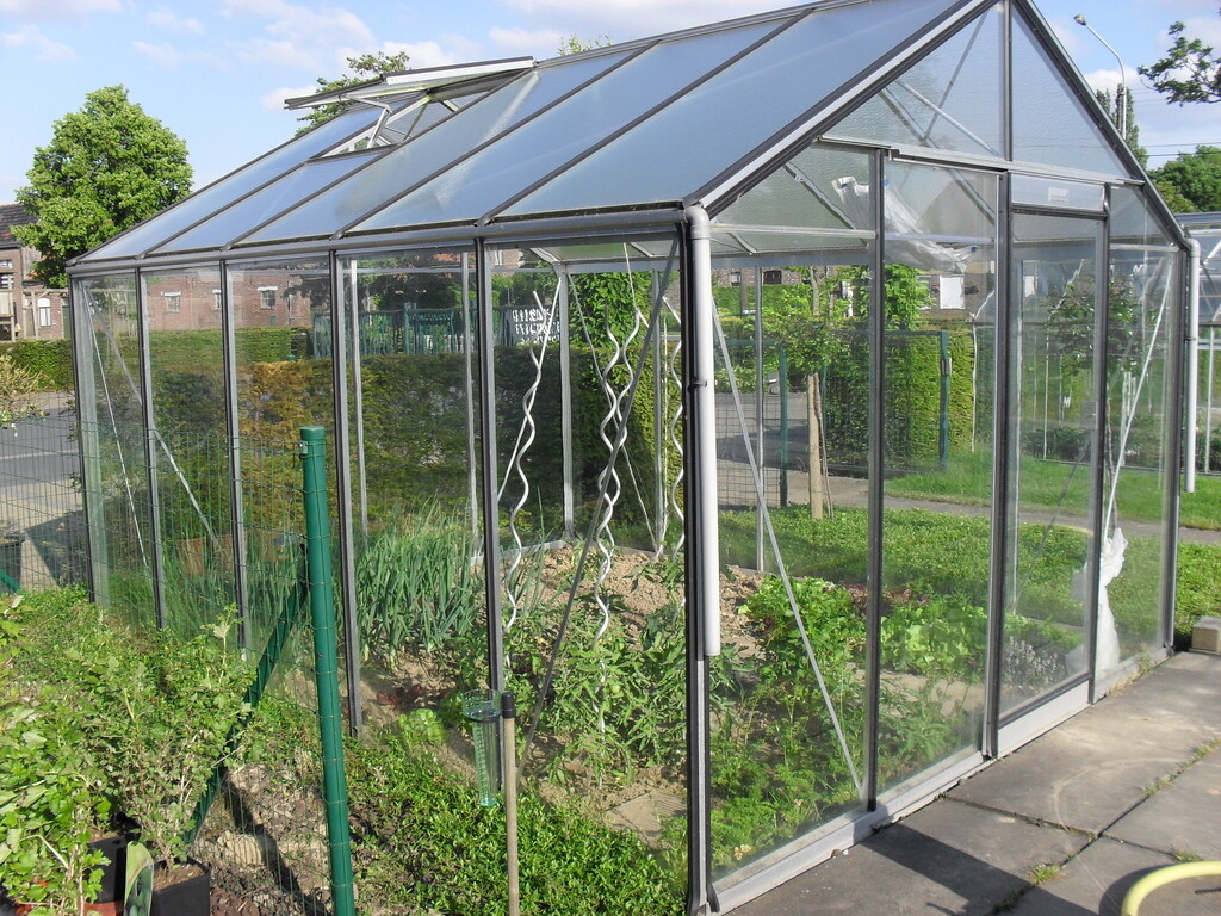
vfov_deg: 40.7
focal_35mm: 35
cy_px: 458
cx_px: 610
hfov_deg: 52.6
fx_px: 1235
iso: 80
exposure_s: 1/90
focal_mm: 6.3
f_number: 8.4
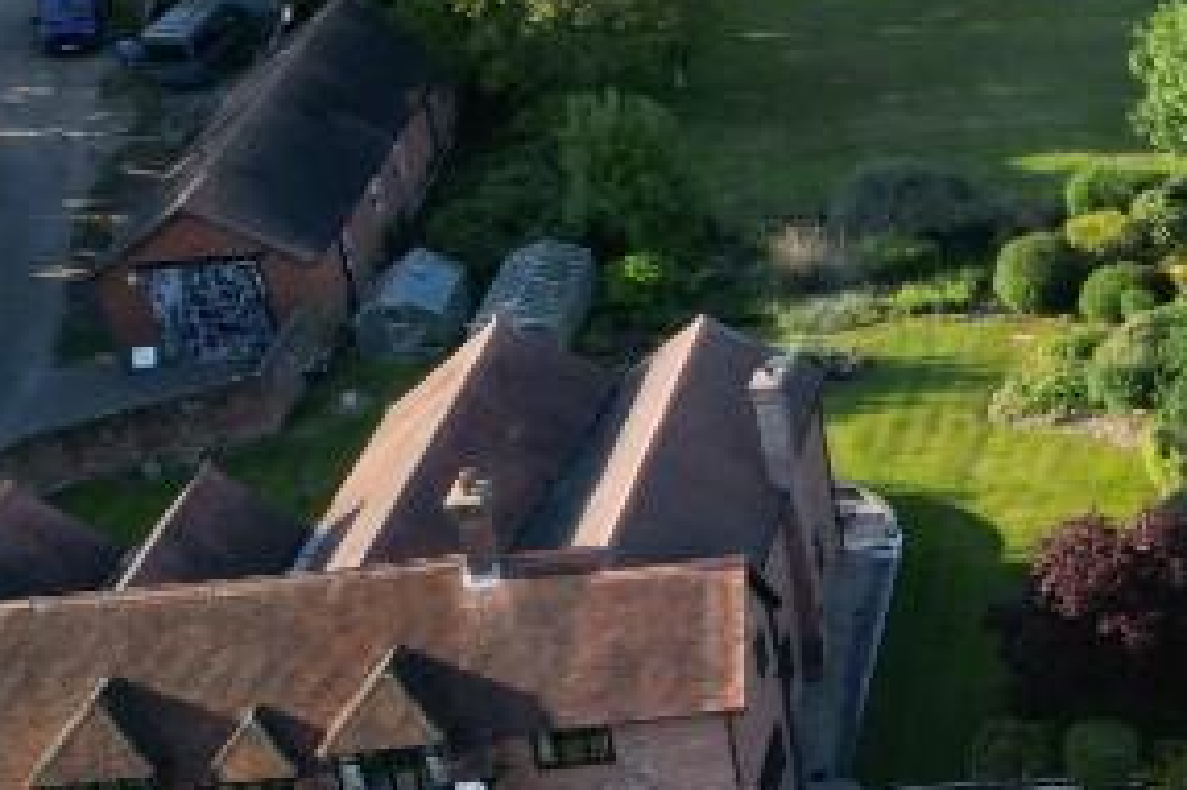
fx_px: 2933
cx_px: 2014
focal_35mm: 89
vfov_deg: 15.3
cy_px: 215
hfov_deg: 18.7
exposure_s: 1/1250
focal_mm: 6.72
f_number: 1.7
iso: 150
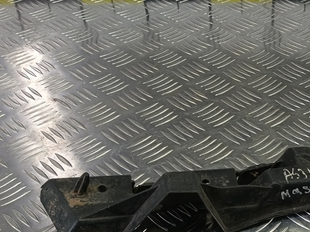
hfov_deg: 39.0
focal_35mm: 46
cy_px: 169
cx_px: 264
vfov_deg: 31.1
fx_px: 412
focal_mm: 4.11
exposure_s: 1/50
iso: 87
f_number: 1.6
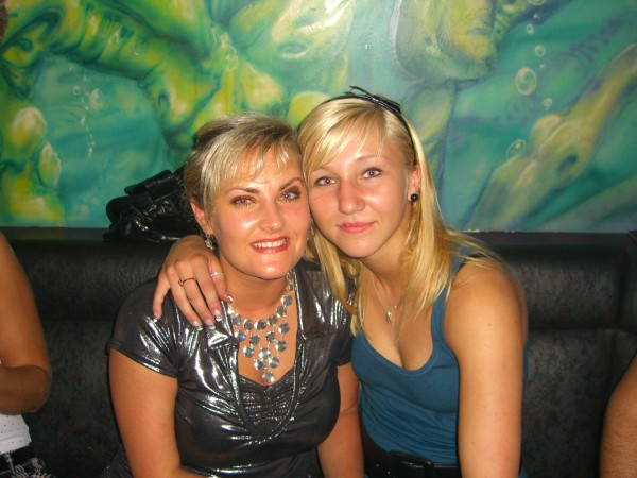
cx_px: 318
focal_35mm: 38
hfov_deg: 49.0
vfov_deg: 37.7
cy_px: 239
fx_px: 699
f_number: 2.8
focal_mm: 7.9
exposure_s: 1/60
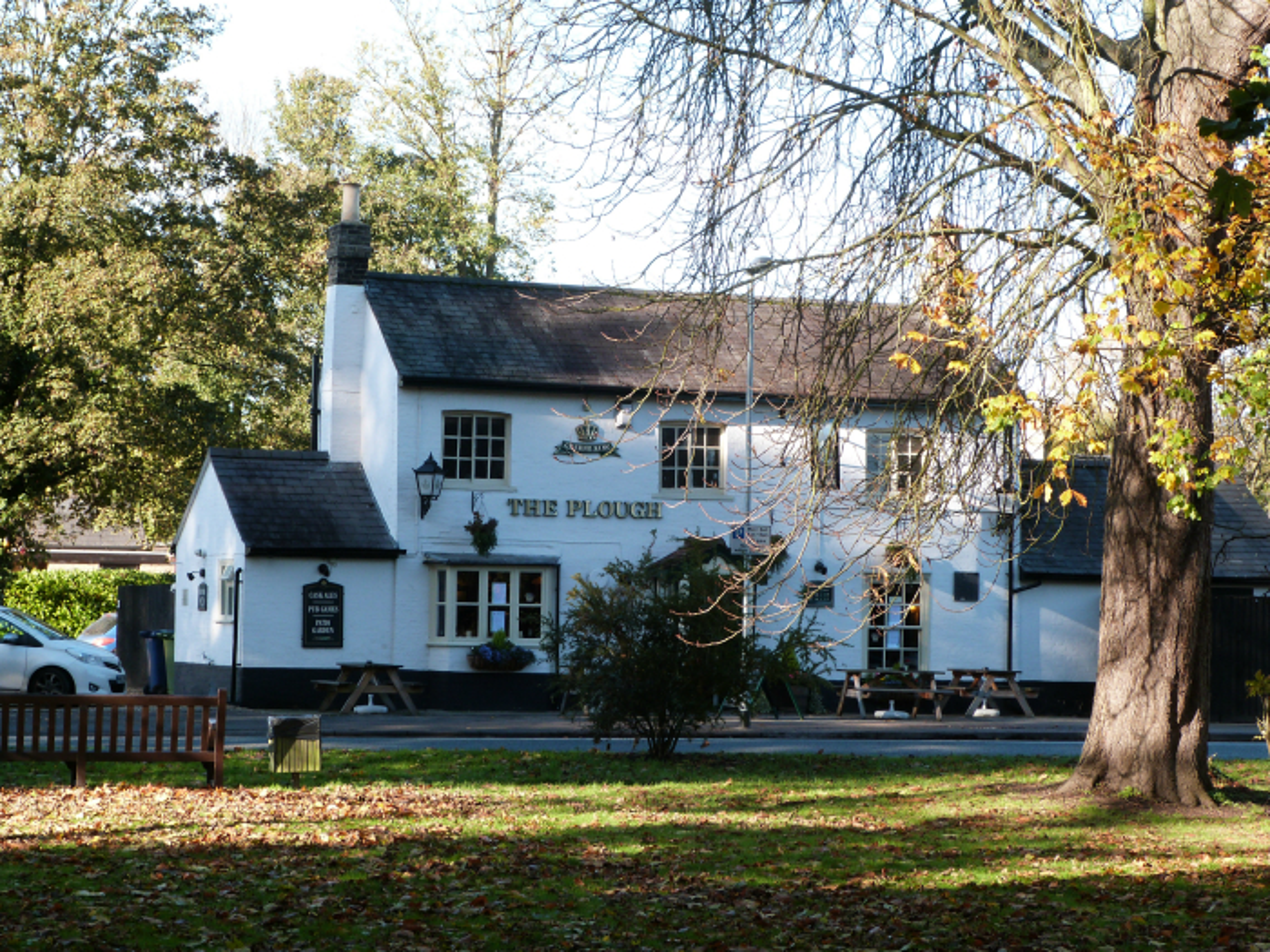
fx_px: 3779
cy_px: 476
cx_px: 635
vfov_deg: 14.4
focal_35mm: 103
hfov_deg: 19.1
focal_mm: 18.6
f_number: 4
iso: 100
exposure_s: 1/125
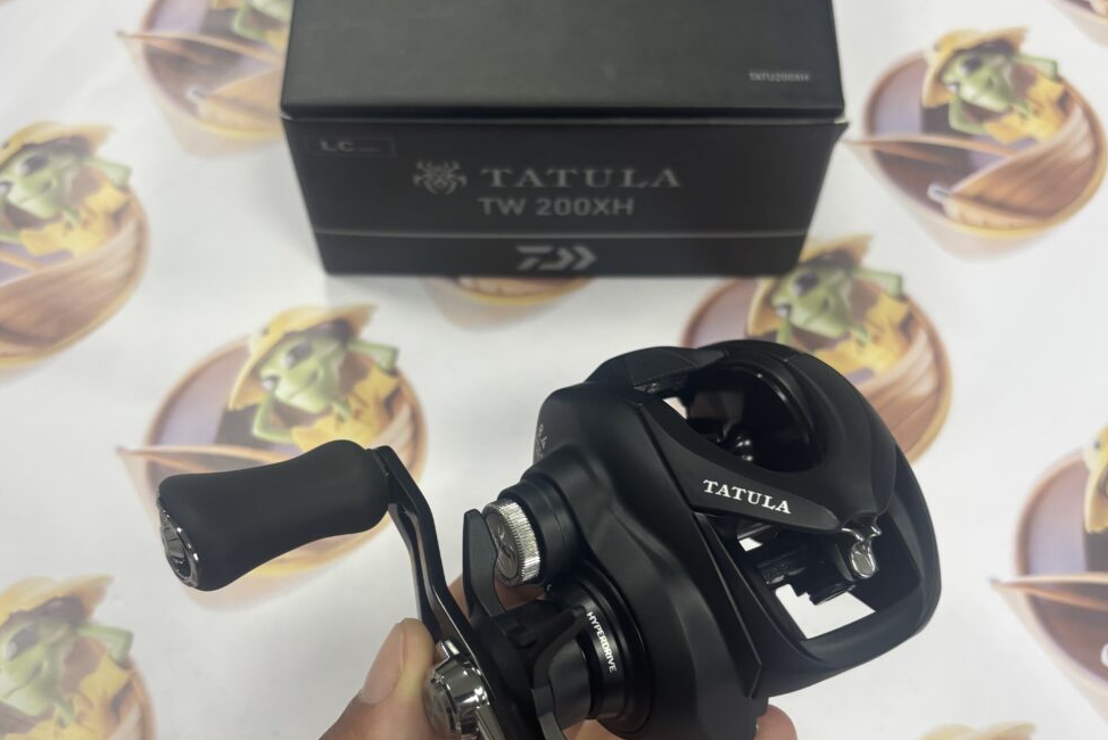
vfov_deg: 35.8
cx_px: 548
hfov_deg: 51.9
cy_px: 454
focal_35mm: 37
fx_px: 1139
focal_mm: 5.96
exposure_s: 1/60
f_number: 1.6
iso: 100
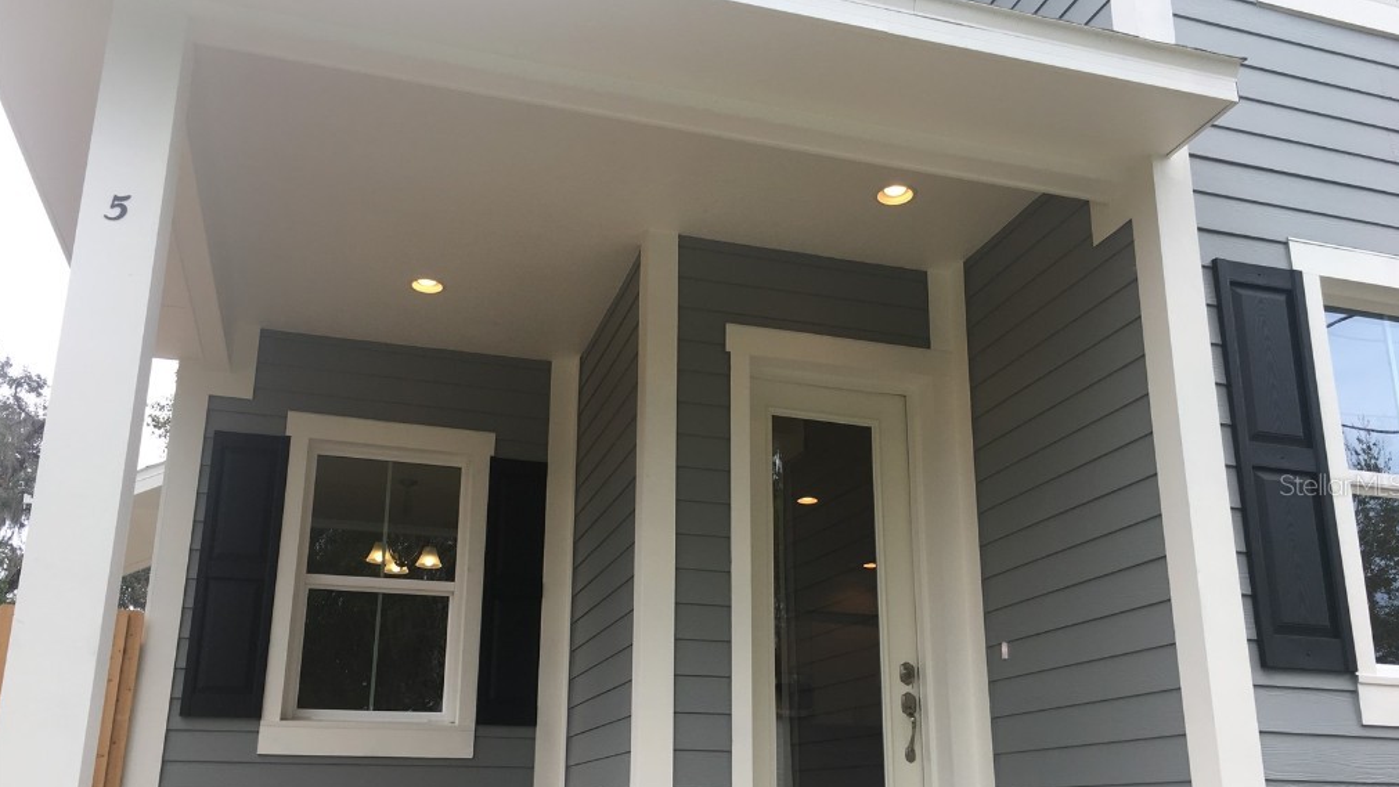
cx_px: 702
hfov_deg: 61.0
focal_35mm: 32
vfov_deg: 36.5
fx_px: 1187
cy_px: 484
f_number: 2.2
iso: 25
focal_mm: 4.15
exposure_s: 1/172
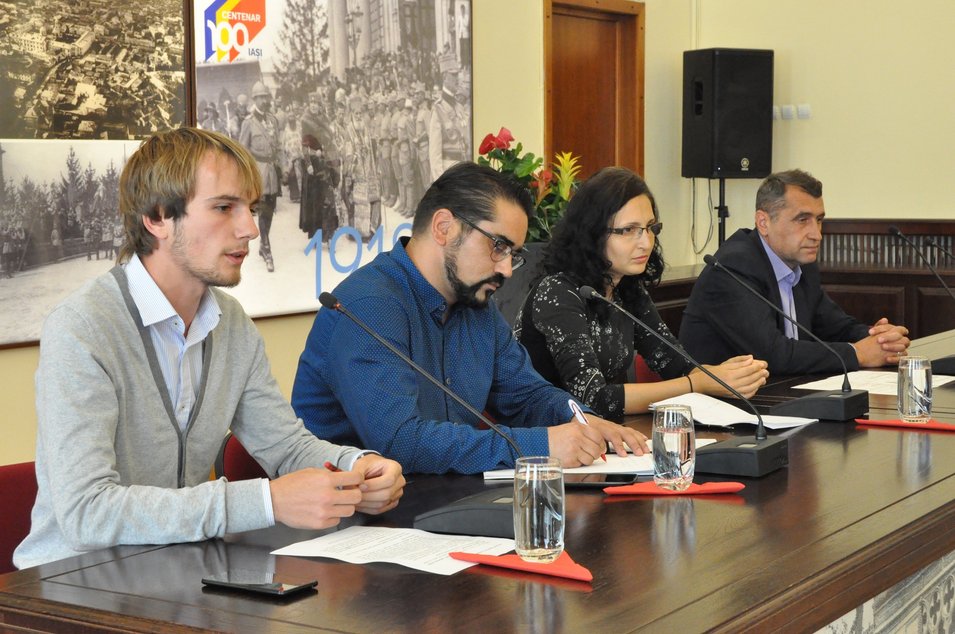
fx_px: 1669
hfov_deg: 31.9
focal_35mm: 63
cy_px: 317
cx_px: 478
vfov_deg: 21.5
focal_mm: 42
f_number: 11
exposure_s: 1/50
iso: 3200
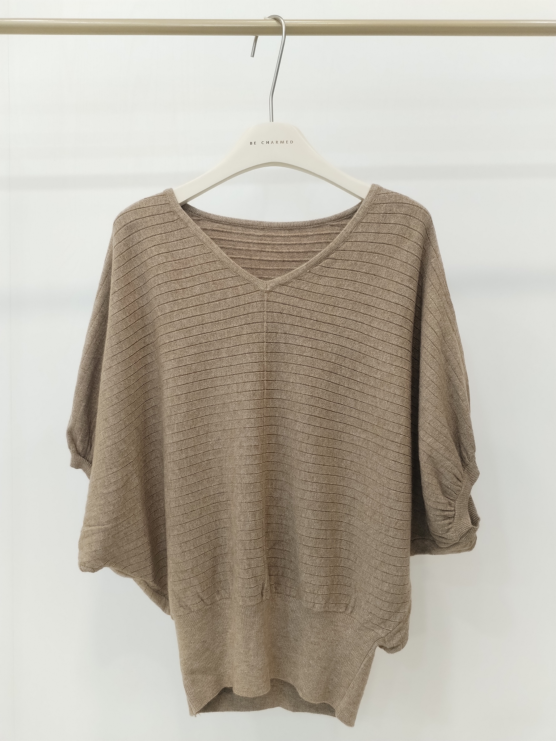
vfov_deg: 61.7
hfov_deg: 48.2
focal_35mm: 29
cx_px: 278
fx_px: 621
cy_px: 370
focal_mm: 4.75
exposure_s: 1/60
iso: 485
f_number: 1.8
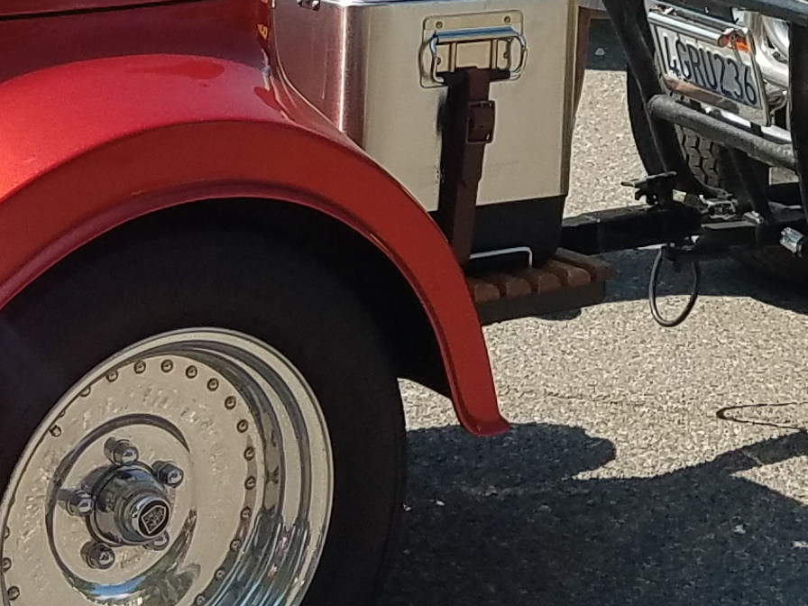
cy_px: -367
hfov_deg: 16.5
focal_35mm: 117
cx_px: 794
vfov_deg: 12.0
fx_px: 2731
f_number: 1.7
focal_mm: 4.2
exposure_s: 1/1820
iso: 40
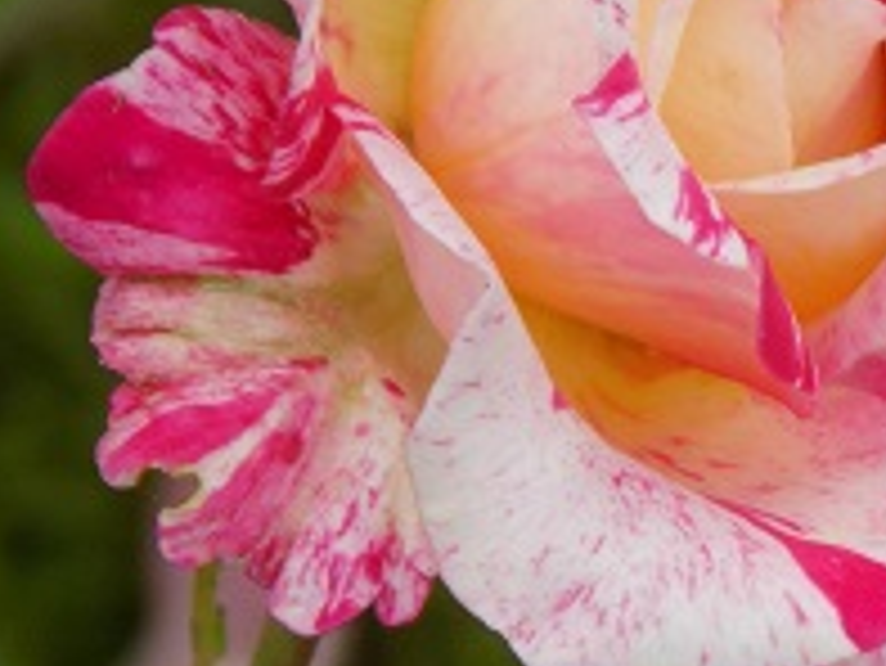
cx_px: 702
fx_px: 25098
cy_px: 166
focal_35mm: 980
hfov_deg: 2.0
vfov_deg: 1.5
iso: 80
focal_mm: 71.5
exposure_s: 1/100
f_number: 5.9
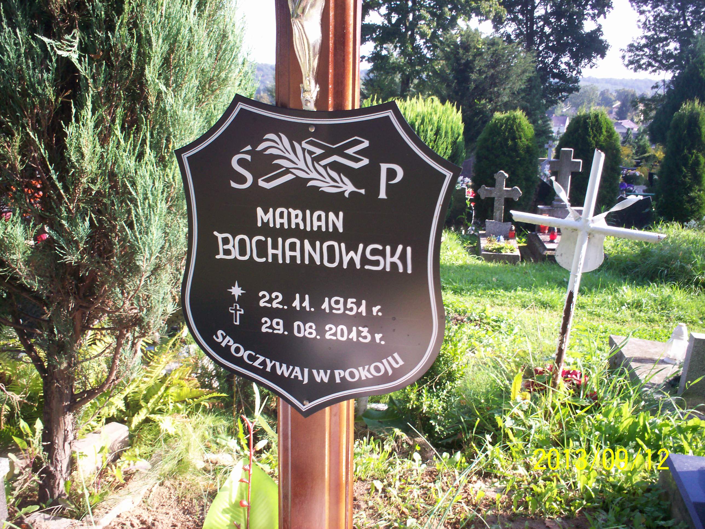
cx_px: 352
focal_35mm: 36
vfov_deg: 39.7
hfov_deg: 51.4
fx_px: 733
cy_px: 264
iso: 100
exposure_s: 1/72.9
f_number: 4.5
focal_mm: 6
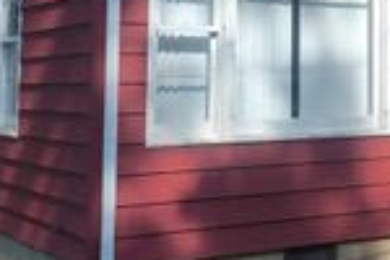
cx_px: 413
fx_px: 975
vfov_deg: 14.9
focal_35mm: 90
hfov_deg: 21.6
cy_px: -9
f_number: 1.8
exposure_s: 1/1358
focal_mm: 5.4
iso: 40
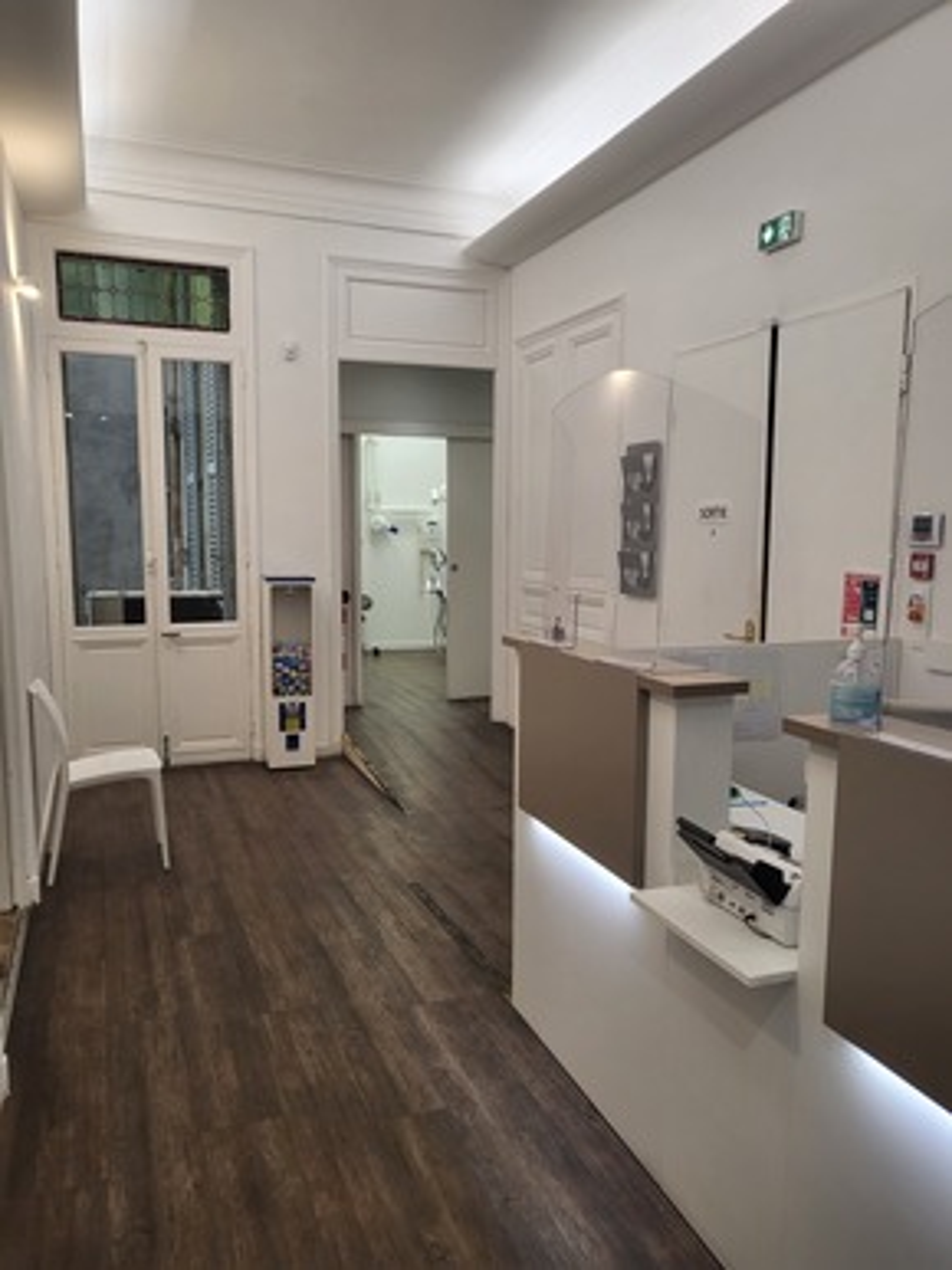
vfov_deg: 67.3
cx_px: 476
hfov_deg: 53.0
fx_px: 954
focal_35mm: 26
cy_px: 635
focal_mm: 4.25
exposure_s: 1/100
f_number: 1.8
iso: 80
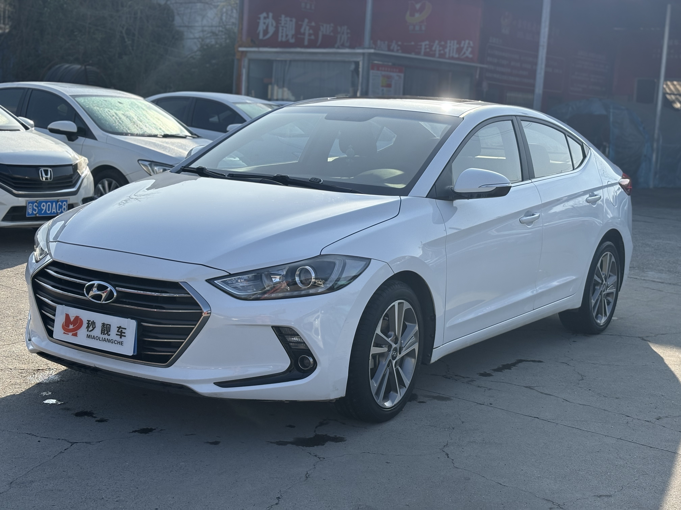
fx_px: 1023
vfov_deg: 28.0
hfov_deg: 36.8
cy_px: 255
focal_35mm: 52
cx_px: 340
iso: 32
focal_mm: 5.96
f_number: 1.6
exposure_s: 1/2747
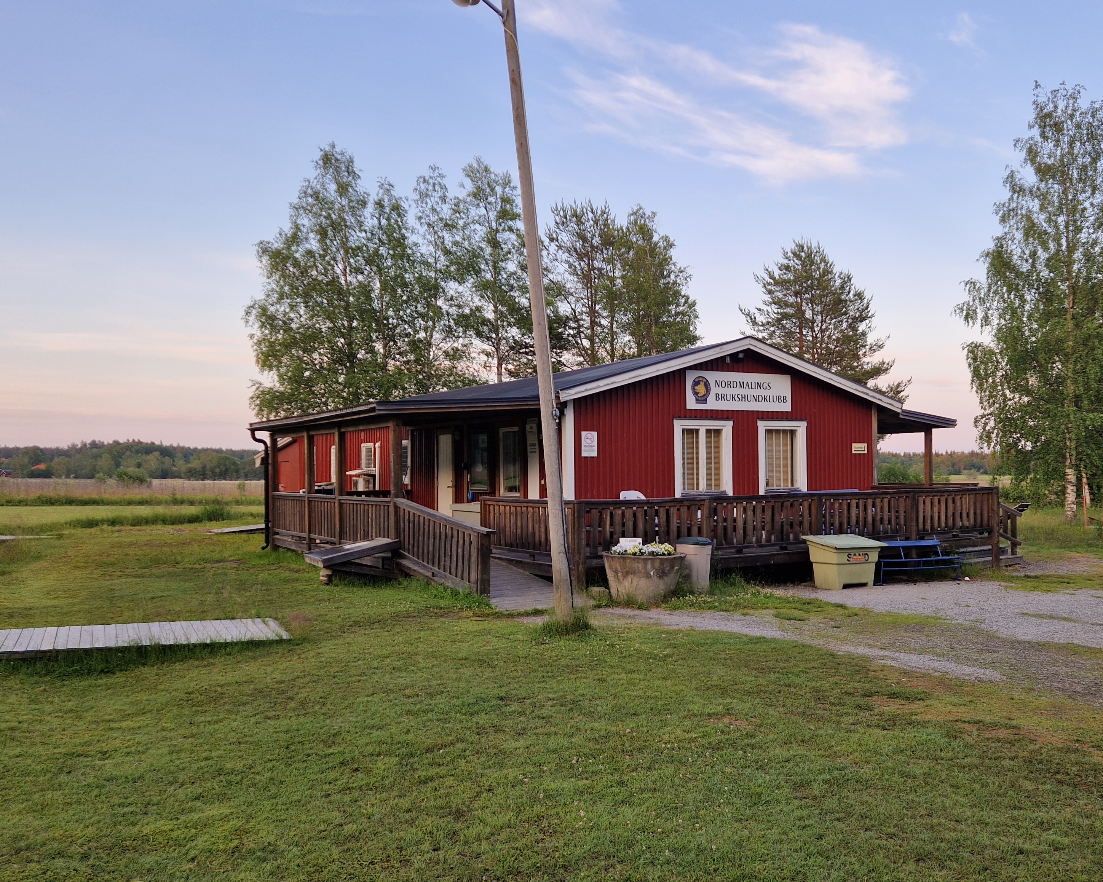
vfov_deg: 47.1
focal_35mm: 31
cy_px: 474
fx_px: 1012
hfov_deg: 56.5
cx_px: 685
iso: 50
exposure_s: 1/180
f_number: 1.8
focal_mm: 5.4
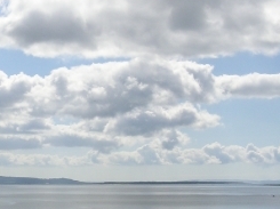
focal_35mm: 93
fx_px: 751
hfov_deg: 20.7
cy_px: 134
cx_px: 26
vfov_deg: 15.8
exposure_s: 1/750
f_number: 6.7
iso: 100
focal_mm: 7.8
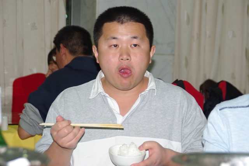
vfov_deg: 13.4
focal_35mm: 102
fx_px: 706
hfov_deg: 20.0
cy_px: 83
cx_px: 124
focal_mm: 68
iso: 400
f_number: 5.6
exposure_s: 1/90
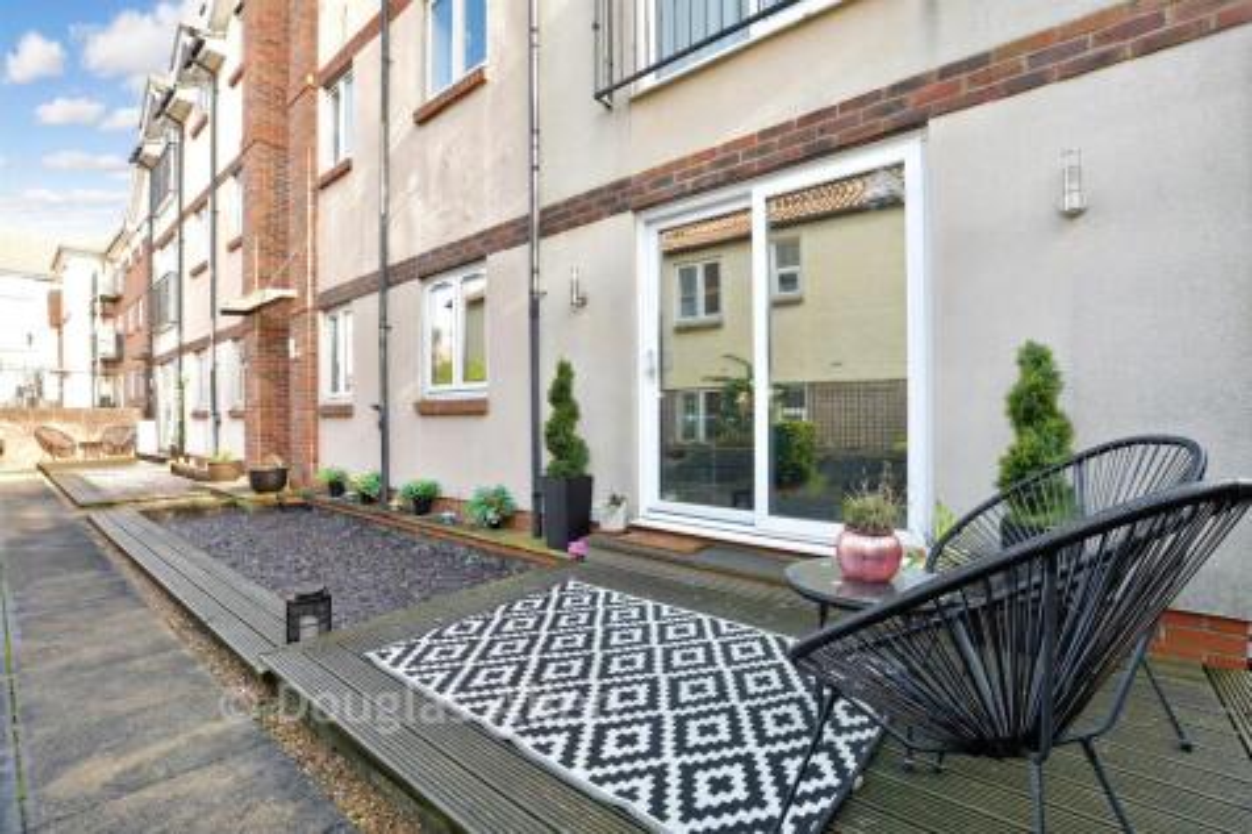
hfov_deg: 100.4
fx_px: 521
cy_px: 417
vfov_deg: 77.3
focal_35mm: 15
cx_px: 626
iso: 64
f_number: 8
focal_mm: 10
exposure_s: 1/15
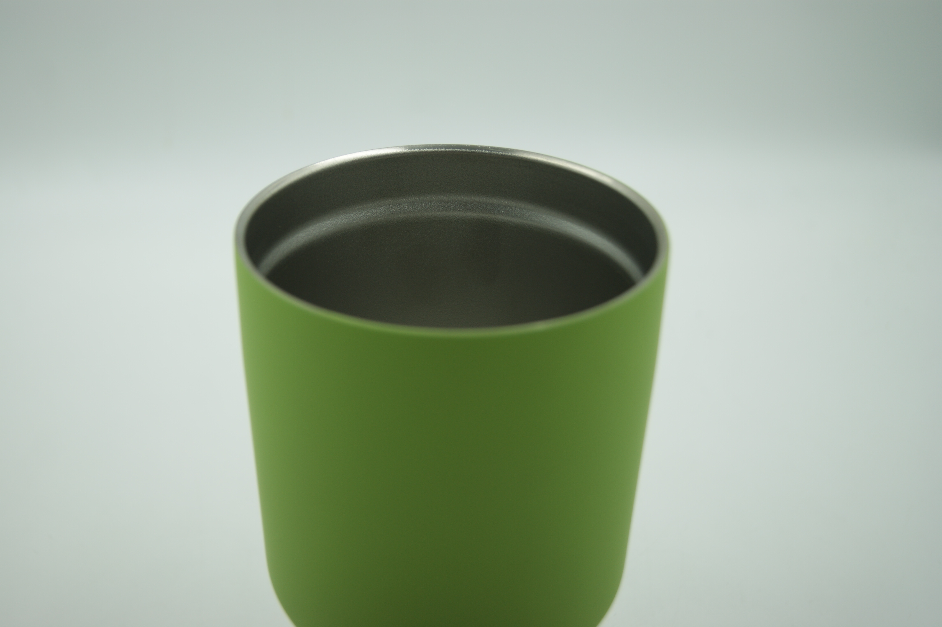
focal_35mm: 42
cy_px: 314
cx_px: 471
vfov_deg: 31.9
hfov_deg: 46.4
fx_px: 1098
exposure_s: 1/125
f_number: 4.5
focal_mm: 28
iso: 100
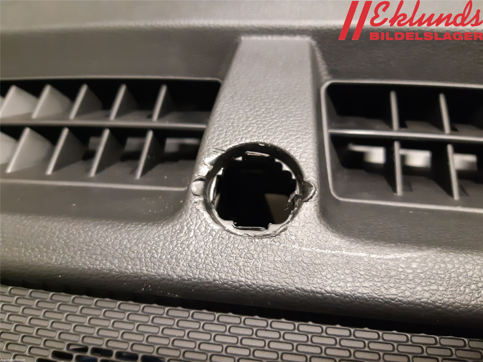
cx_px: 242
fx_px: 363
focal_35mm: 26
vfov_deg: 53.1
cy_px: 181
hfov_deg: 67.3
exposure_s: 1/25
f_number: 1.7
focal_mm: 3.93
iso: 400
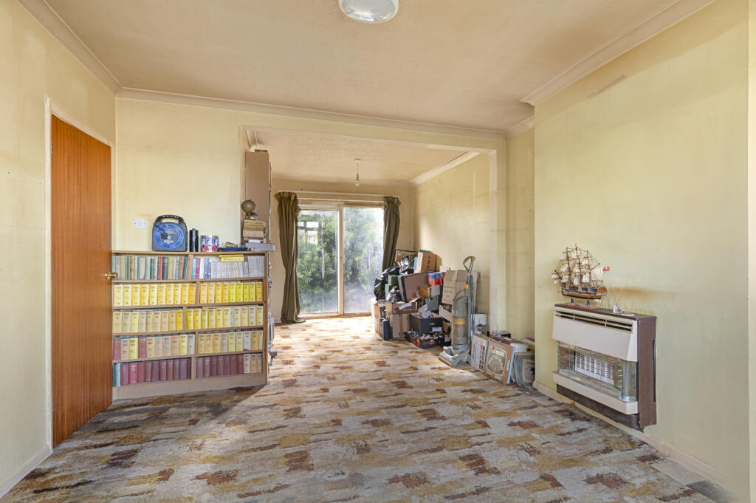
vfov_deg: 77.2
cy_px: 252
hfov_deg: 100.4
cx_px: 378
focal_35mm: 15
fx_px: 315
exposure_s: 4
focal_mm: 15
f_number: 16
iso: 200
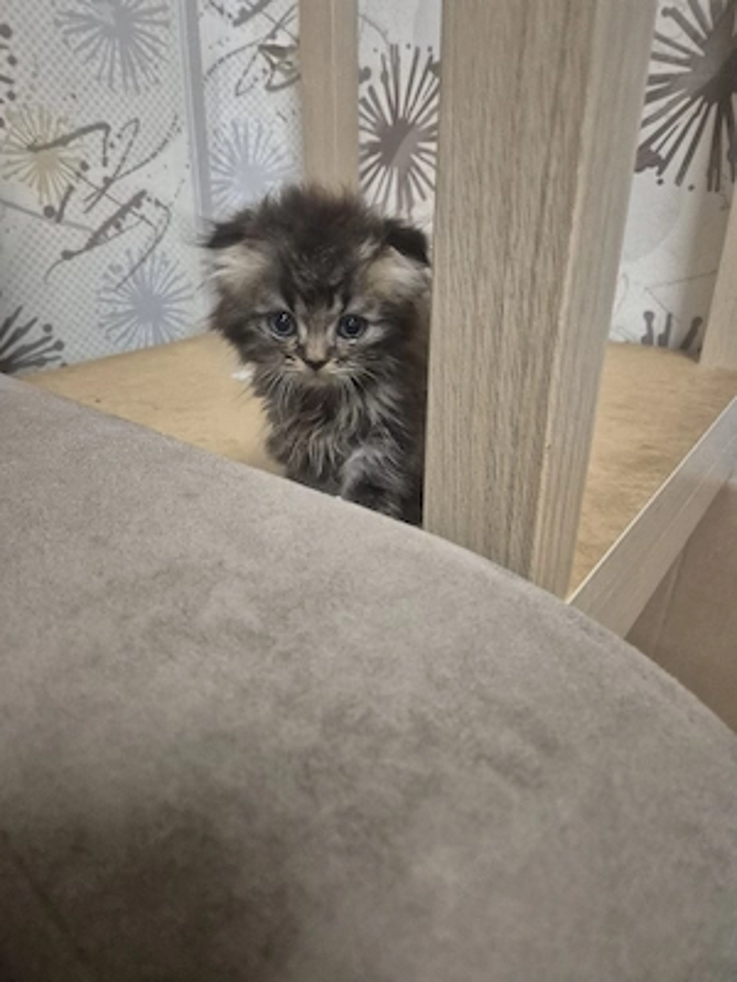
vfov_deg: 73.9
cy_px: 491
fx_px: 653
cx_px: 368
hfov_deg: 58.9
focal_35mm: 23
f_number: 1.8
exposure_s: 1/100
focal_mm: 5.4
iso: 1250
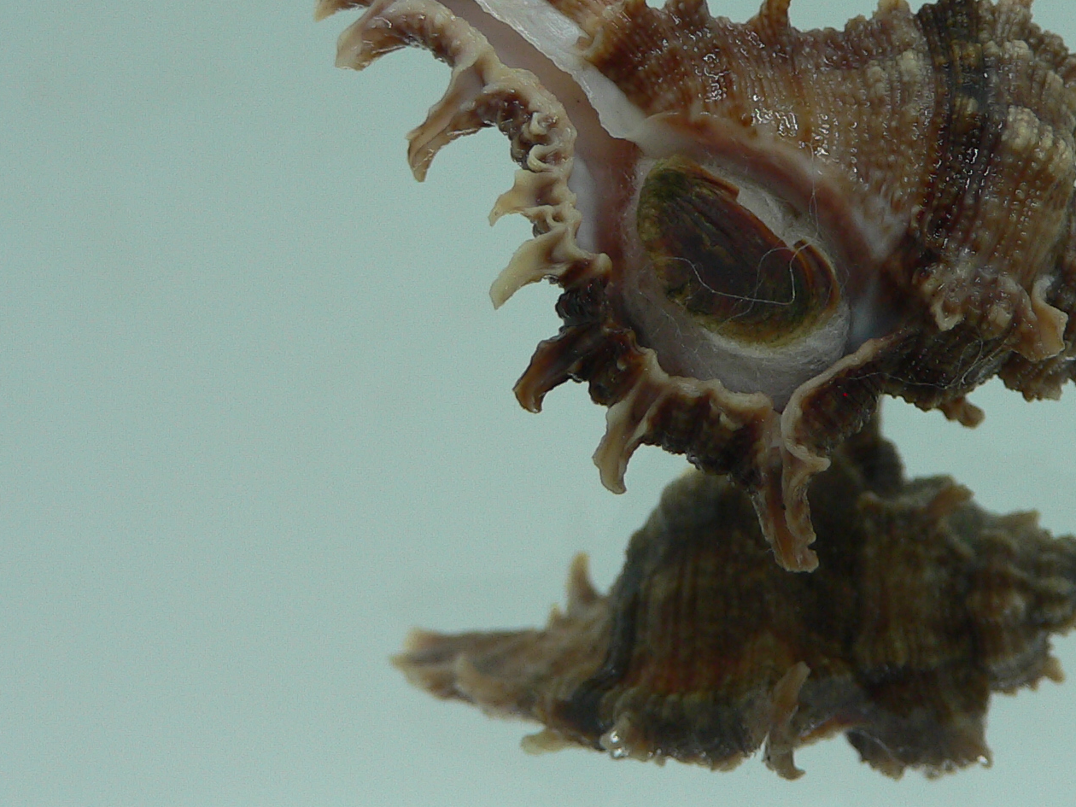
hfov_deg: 33.9
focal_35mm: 56
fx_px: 1741
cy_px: 267
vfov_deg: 26.0
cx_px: 749
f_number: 2.8
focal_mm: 4.6
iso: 80
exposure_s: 1/60
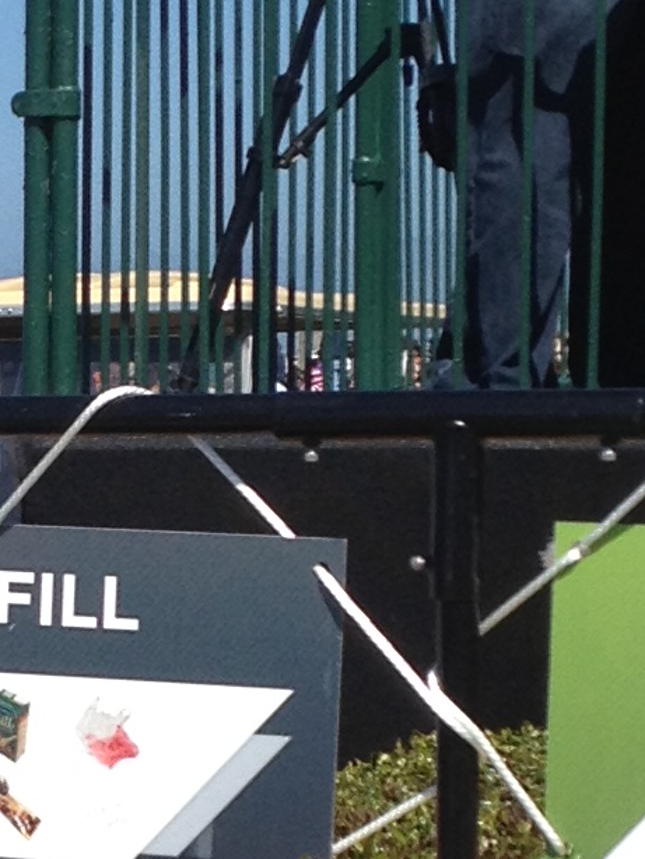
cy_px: 729
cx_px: -7
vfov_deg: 10.6
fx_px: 4618
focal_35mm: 186
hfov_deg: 7.9
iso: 64
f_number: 2.4
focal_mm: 4.28
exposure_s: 1/1727
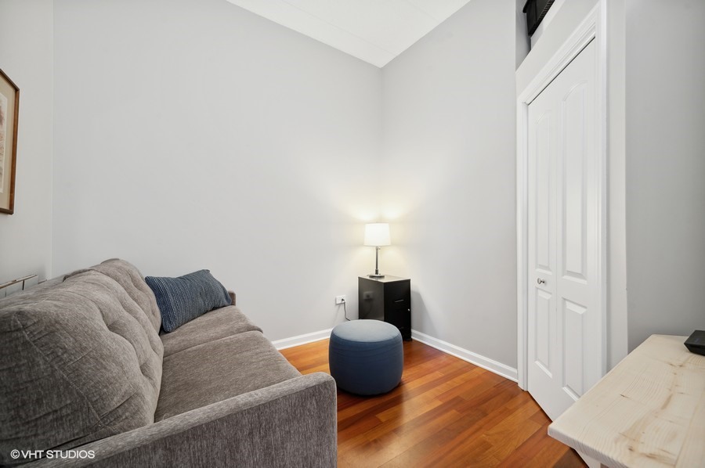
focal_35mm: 14
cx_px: 352
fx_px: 274
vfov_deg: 81.1
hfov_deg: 104.3
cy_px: 234
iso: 400
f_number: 8
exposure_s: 1/4
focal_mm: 14
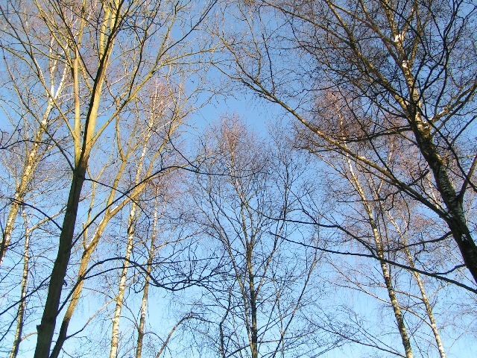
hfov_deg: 49.0
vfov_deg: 37.7
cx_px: 238
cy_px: 179
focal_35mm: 38
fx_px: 524
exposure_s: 1/125
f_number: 5.6
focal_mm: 5.8
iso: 50
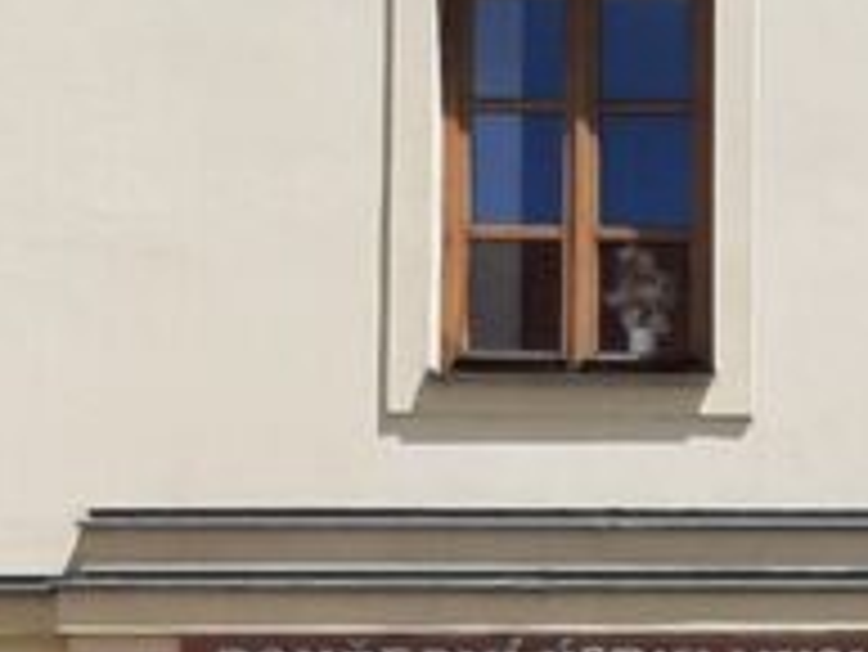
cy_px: 603
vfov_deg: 10.7
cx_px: 1142
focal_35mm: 138
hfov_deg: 13.7
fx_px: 3463
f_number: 1.7
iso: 40
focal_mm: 3.93
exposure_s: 1/3817
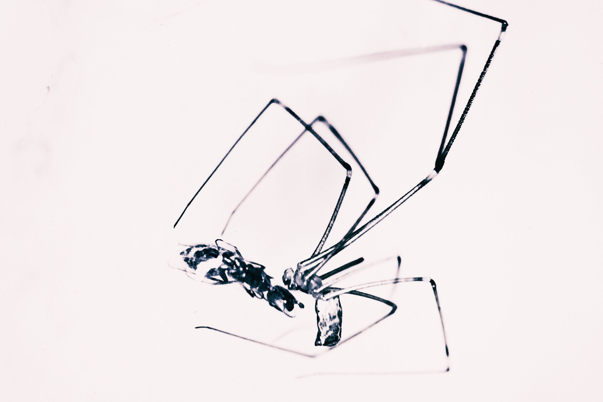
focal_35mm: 270
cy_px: 201
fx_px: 4522
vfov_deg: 5.1
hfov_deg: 7.6
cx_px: 302
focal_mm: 180
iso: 1600
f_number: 5.6
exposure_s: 1/18
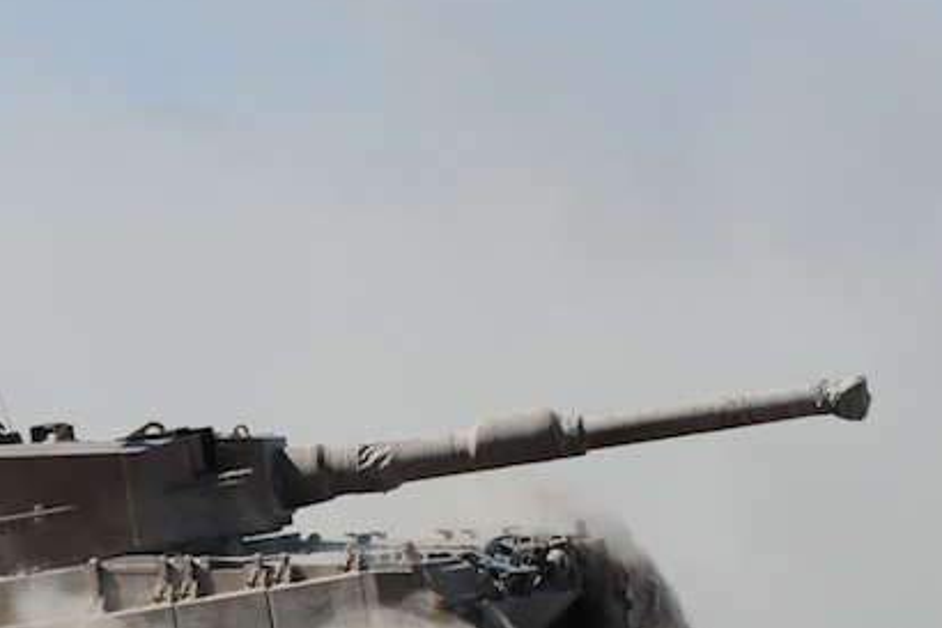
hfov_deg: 4.7
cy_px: 526
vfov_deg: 3.1
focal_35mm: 439
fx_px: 11482
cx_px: 315
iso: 500
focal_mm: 200
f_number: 5.3
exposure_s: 1/3200
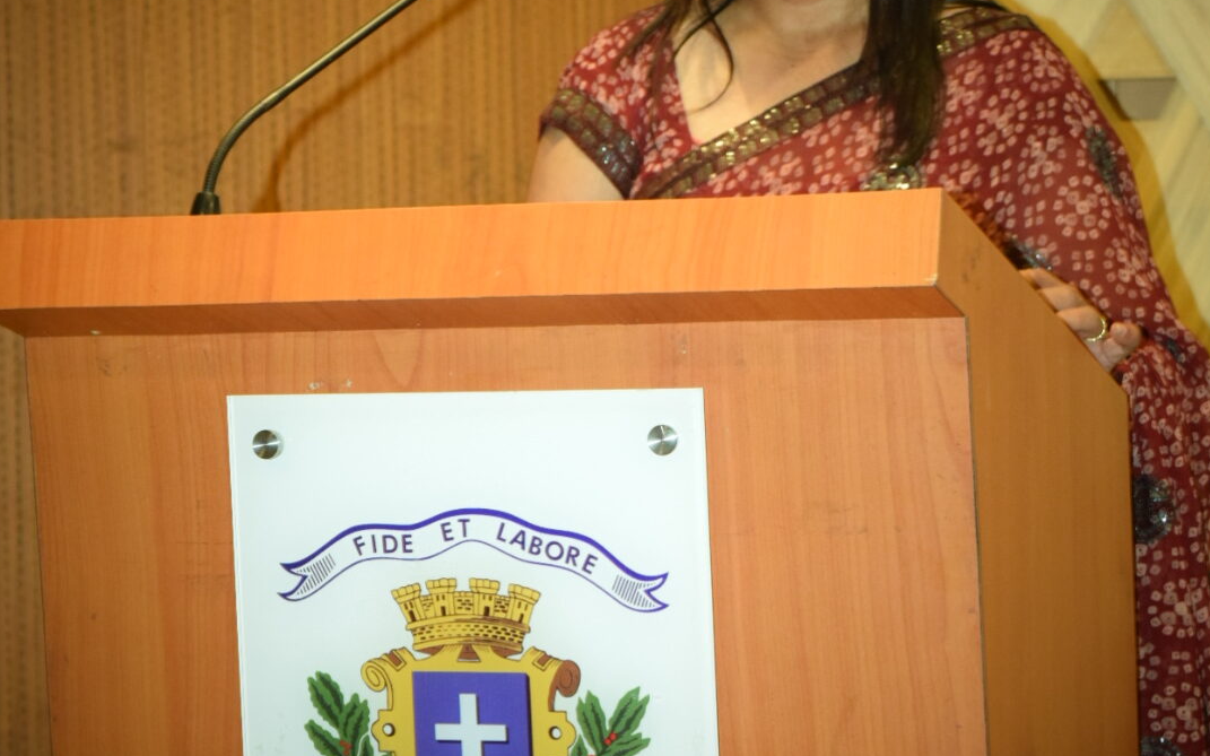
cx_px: 607
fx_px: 3660
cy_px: 338
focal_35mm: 111
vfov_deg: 11.8
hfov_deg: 18.8
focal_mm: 48
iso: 1600
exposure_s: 1/60
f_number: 5.3
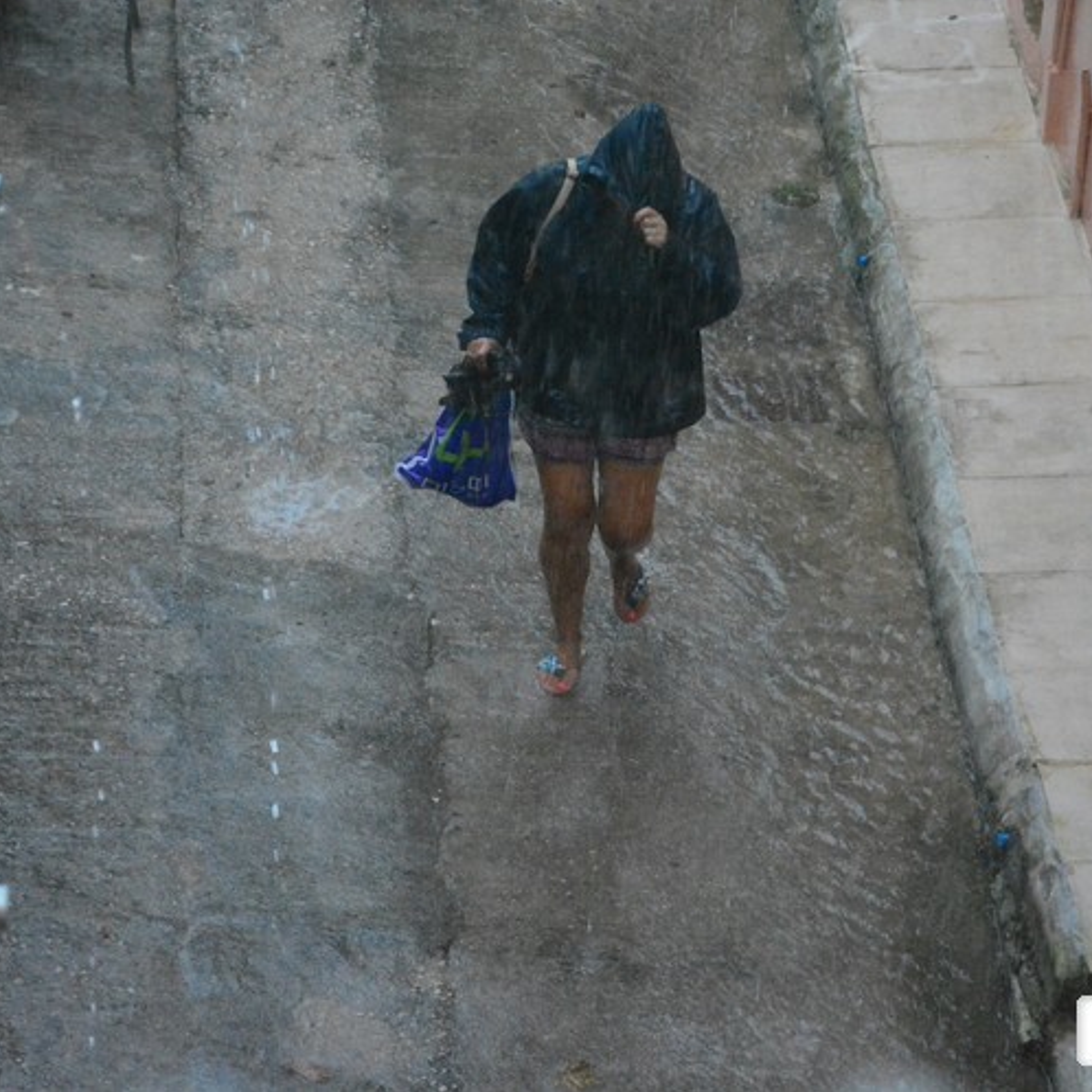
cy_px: 547
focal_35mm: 173
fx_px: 6174
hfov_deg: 10.1
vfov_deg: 10.1
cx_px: 601
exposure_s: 1/250
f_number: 5.6
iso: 6400
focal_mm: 90
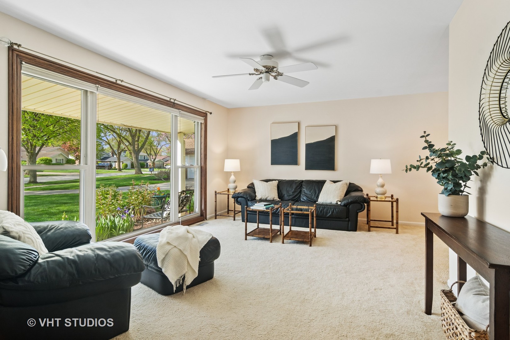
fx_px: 255
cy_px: 170
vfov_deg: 67.4
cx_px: 255
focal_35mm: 18
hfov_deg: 90.0
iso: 200
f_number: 8
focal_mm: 12
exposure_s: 1/20
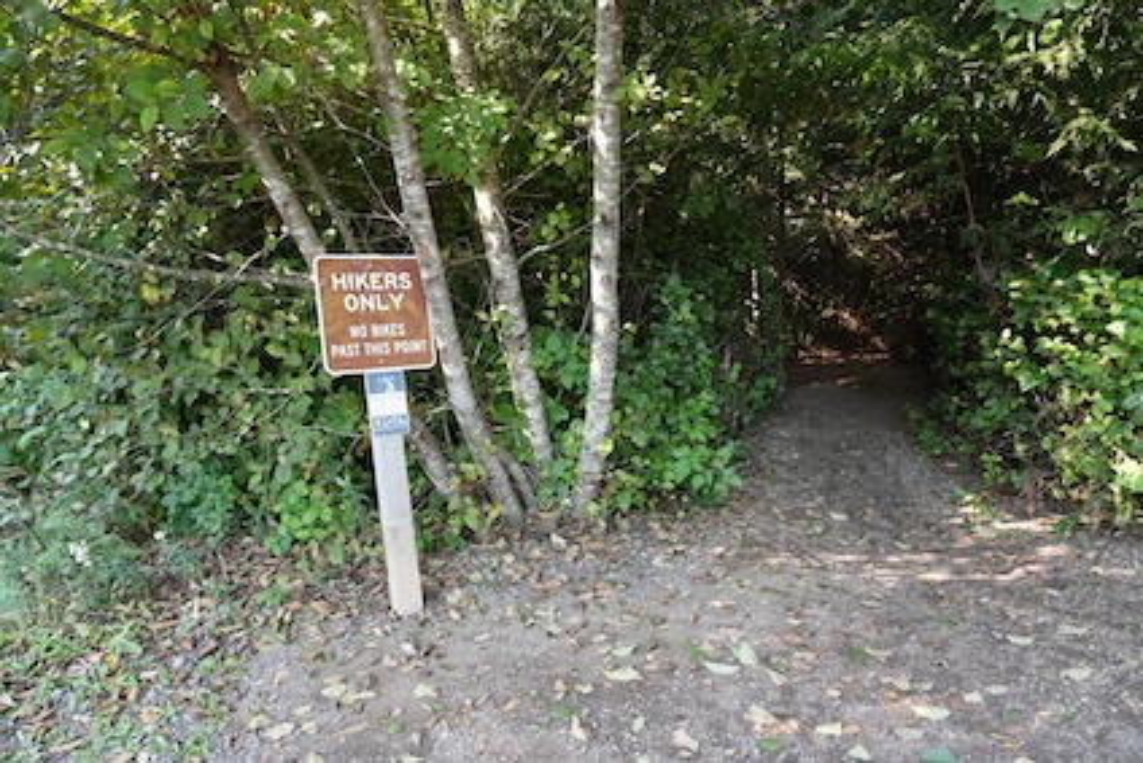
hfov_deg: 73.7
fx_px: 762
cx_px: 572
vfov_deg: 53.2
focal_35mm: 24
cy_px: 382
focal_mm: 24
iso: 800
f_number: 4
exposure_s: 1/160
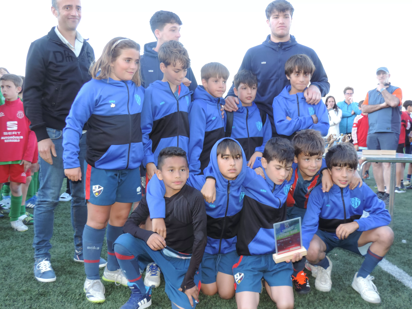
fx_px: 417
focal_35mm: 35
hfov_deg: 52.6
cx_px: 206
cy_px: 154
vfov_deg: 40.7
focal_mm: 6.2
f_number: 3.3
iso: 110
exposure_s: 1/50
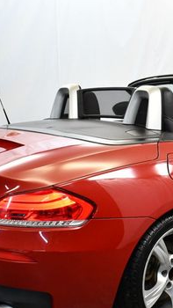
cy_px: 184
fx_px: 562
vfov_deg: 30.5
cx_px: 152
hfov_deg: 17.3
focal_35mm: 69
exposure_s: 1/125
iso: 900
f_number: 3.5
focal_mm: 18
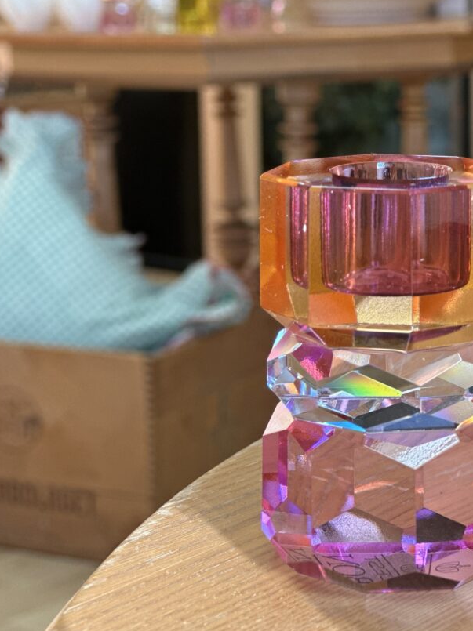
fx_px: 1787
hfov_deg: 15.1
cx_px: 269
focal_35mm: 98
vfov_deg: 20.0
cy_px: 245
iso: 125
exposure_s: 1/100
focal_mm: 9
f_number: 2.8
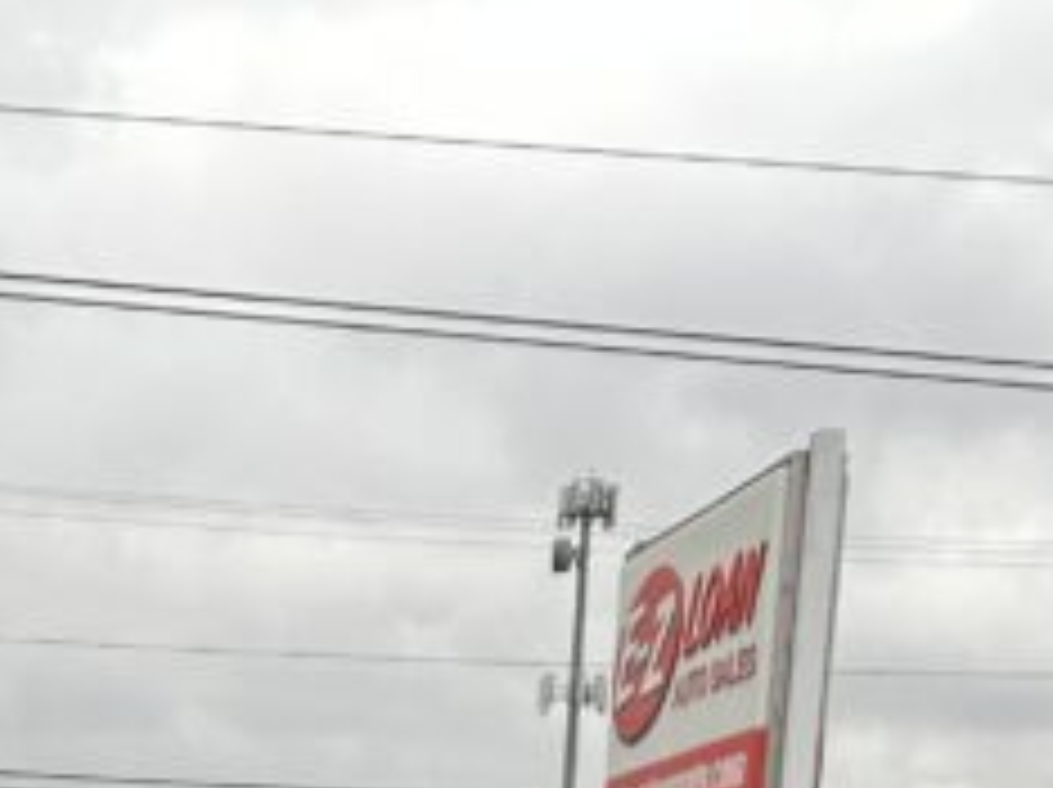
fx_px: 3464
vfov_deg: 11.3
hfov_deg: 16.8
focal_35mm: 114
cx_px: -45
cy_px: 1725
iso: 50
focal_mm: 5.7
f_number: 1.5
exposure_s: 1/509
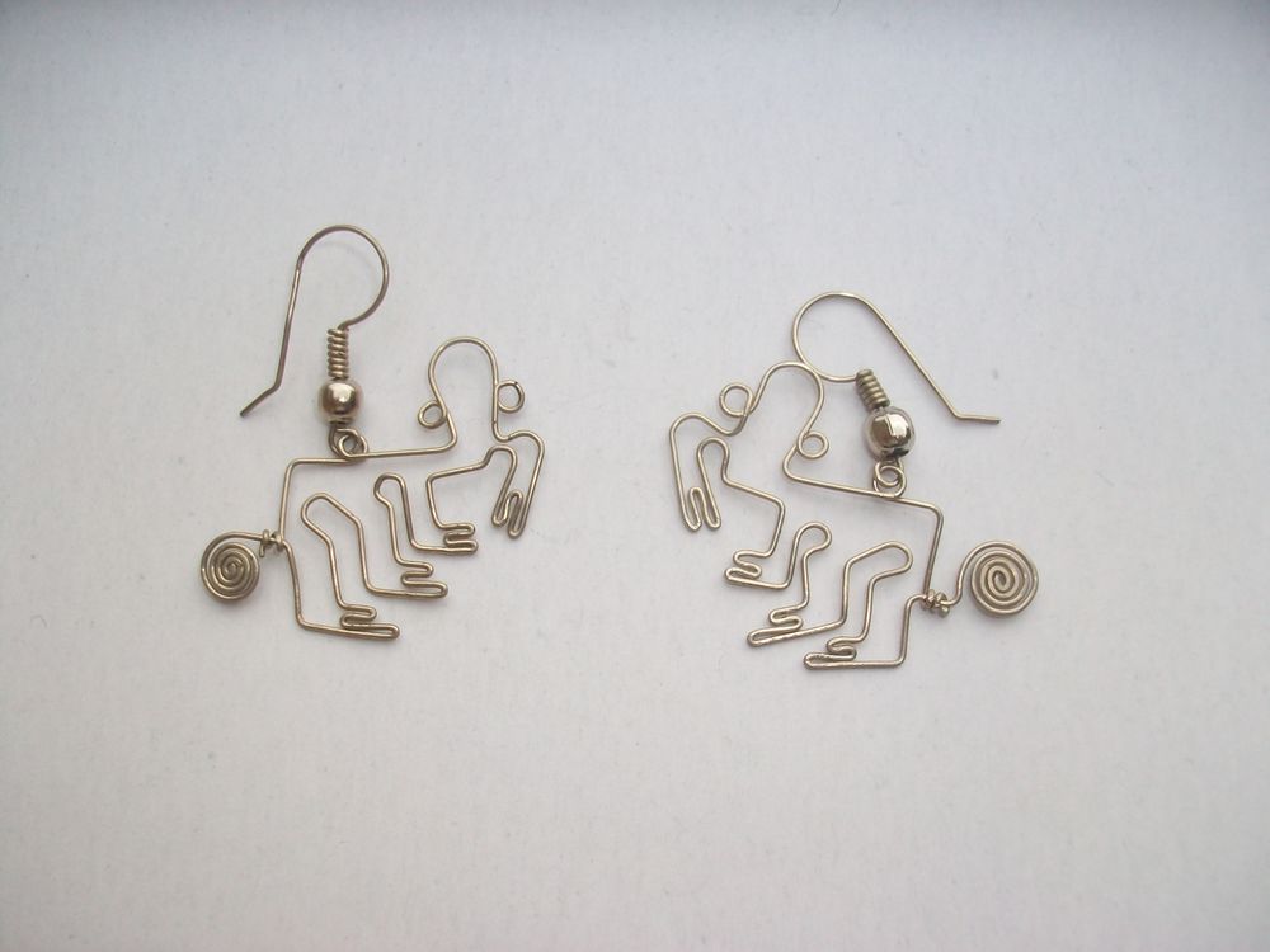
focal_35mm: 34
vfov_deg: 41.8
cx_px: 635
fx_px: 1247
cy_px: 476
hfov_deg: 54.0
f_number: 2.8
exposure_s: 1/800
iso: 80
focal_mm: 5.7
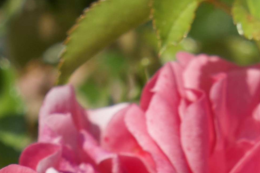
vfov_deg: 3.3
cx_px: 100
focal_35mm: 409
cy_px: 345
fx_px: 2954
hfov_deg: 5.0
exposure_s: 1/320
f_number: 8
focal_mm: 43
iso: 100
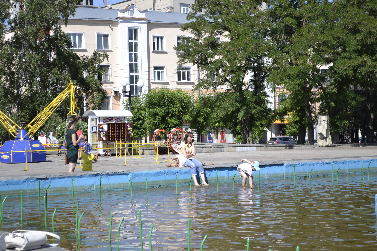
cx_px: 188
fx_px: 864
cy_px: 126
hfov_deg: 24.6
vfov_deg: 16.6
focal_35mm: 82
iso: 400
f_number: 5.6
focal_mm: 55
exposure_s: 1/1250
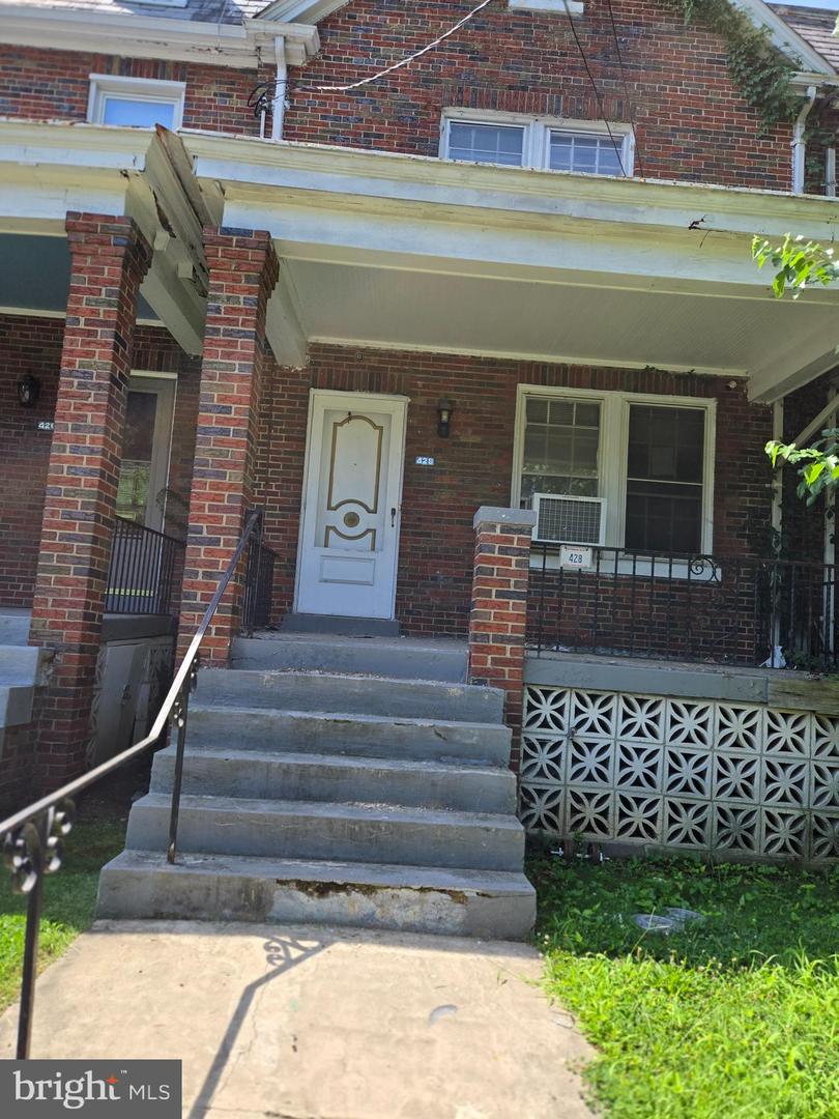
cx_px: 420
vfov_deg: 73.9
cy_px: 560
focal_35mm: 23
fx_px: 743
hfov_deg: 58.9
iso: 80
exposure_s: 1/2228
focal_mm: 5.4
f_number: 1.8
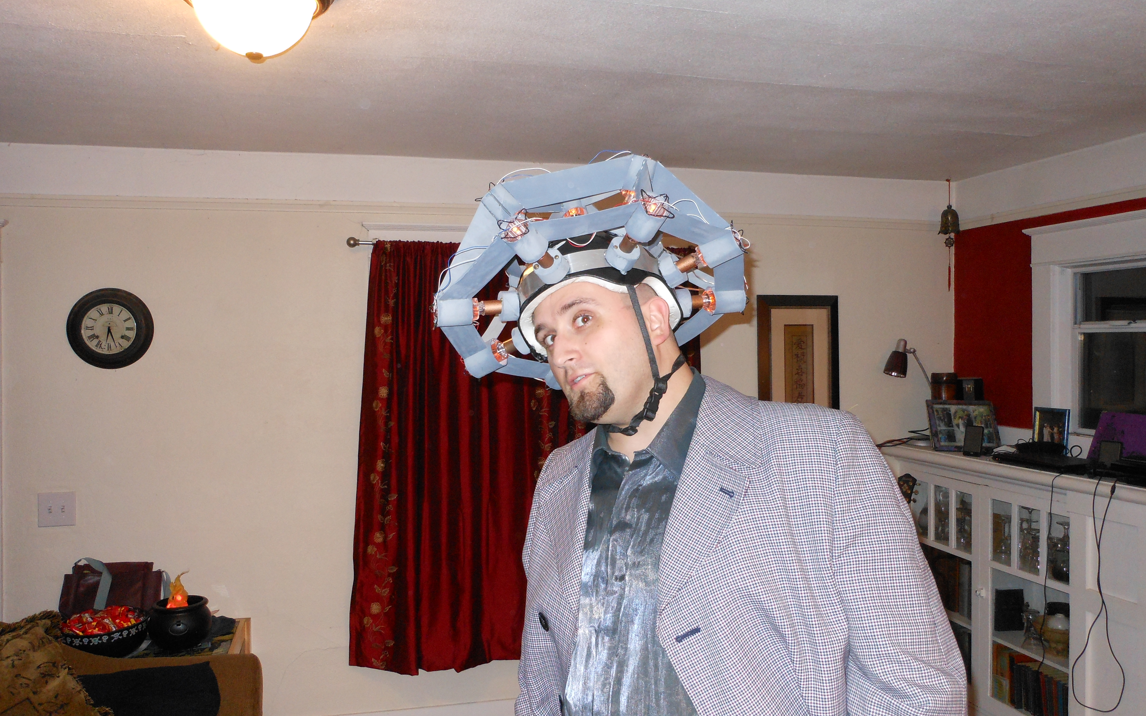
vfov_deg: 41.8
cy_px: 357
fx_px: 937
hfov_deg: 62.9
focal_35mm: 30
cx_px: 573
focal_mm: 5
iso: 250
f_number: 3.7
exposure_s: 1/25
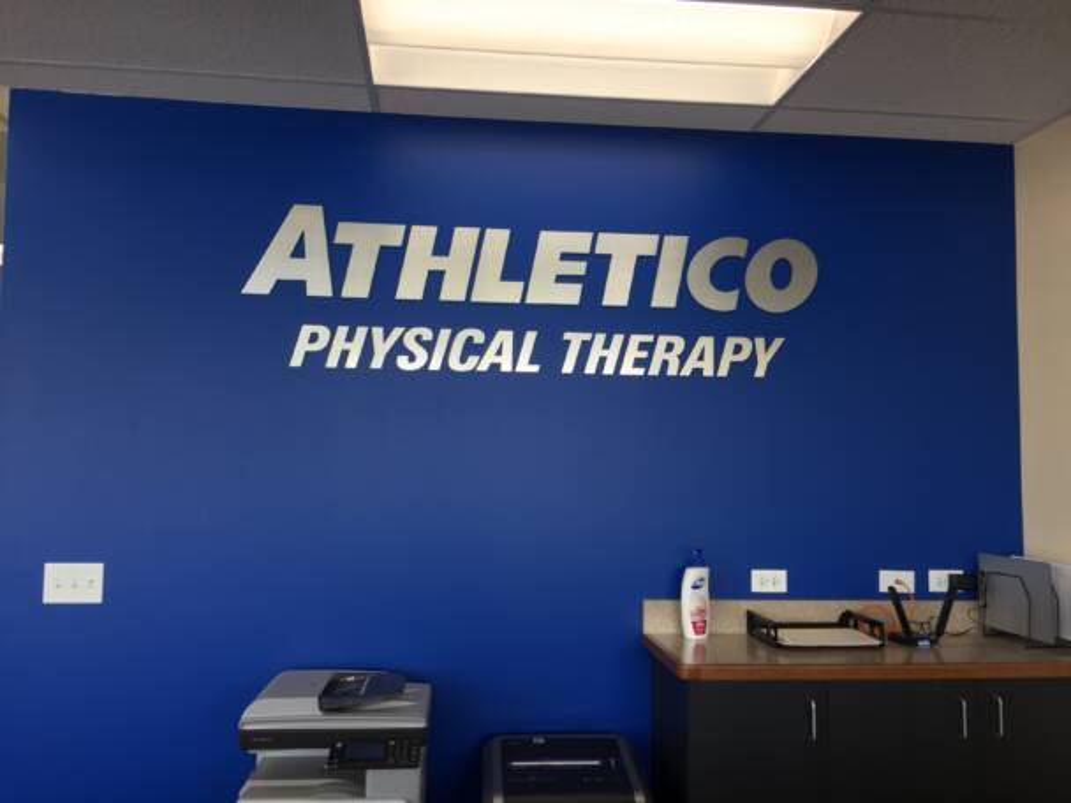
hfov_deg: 61.7
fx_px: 897
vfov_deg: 48.2
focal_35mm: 29
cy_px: 402
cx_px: 536
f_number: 2.2
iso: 32
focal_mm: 4.15
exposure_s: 1/60
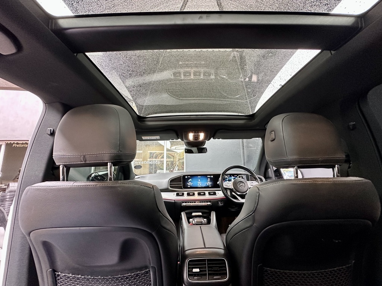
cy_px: 143
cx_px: 191
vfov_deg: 85.7
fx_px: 154
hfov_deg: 102.1
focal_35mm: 14
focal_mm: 2.22
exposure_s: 1/60
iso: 320
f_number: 2.2
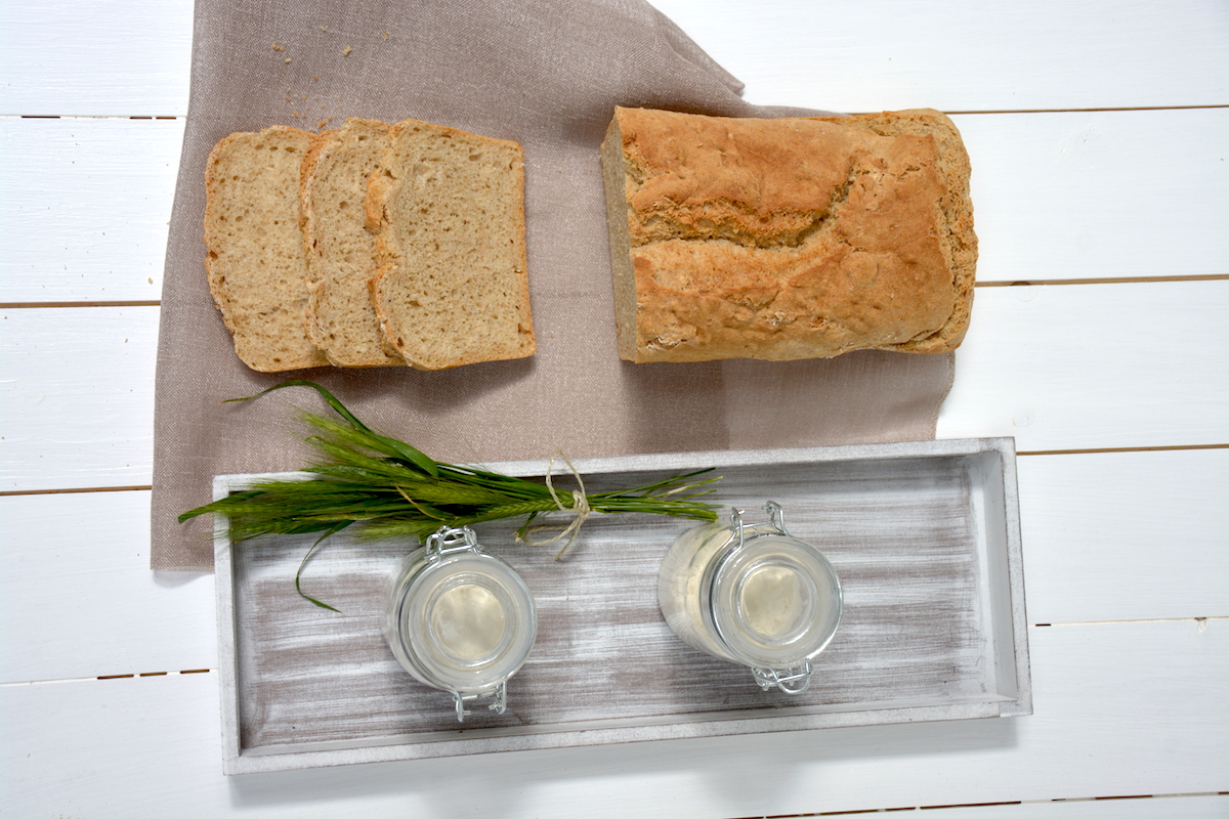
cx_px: 614
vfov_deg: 23.8
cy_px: 410
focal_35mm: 57
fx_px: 1946
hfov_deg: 35.1
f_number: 4.5
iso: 200
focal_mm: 38
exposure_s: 1/640
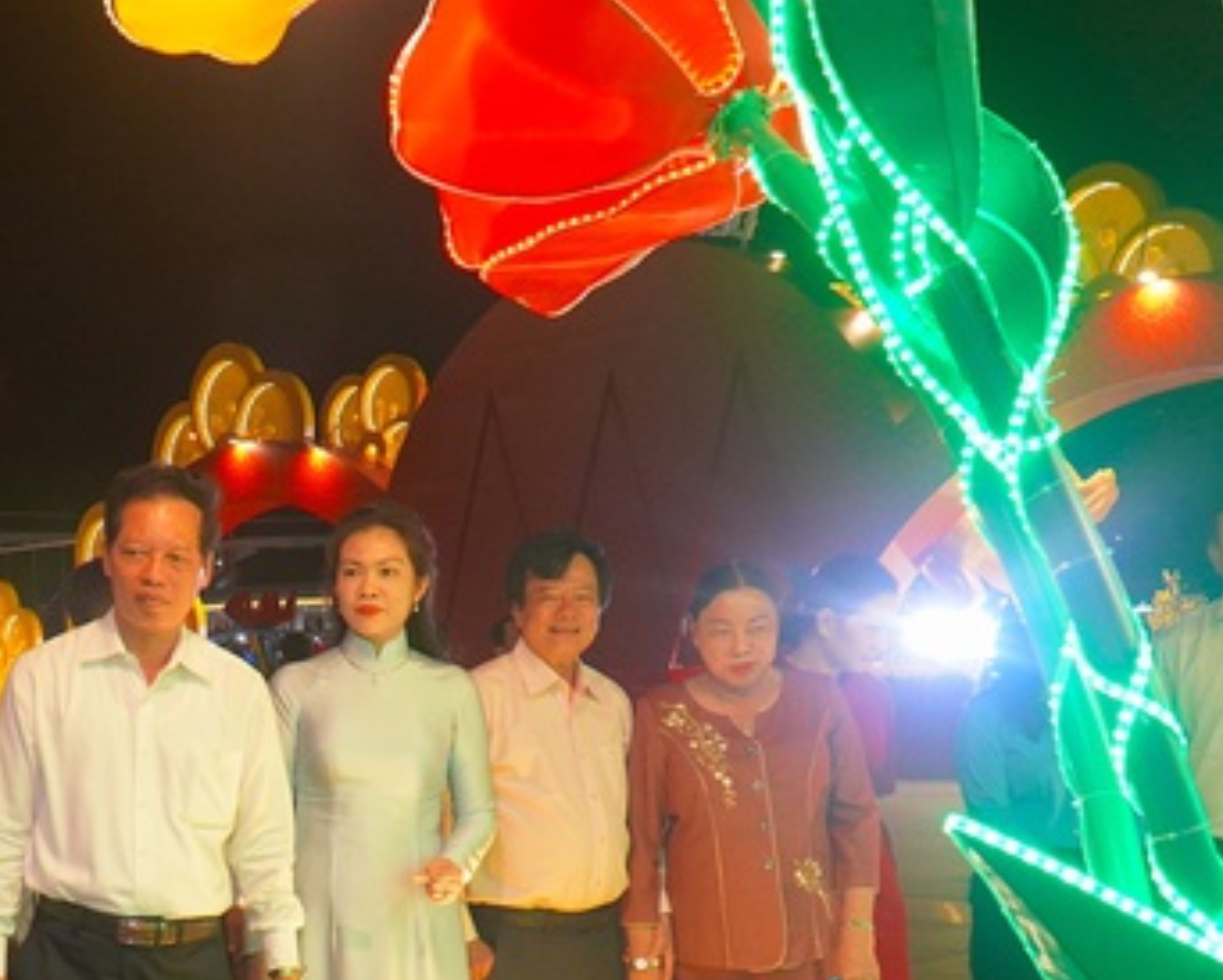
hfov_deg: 33.6
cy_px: 857
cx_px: 218
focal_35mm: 54
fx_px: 1956
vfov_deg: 27.3
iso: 1250
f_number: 4
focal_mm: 18
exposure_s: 1/160
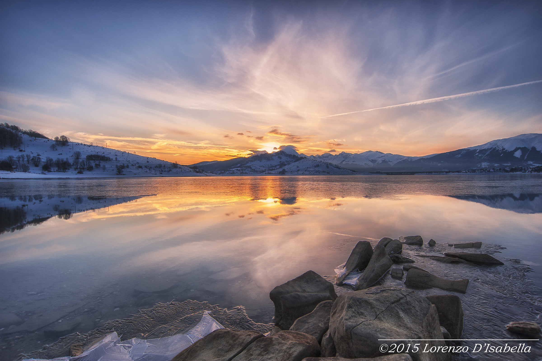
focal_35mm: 18
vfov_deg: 67.3
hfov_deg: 90.0
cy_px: 180
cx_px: 271
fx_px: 271
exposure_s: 1/40
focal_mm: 18
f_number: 11
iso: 100
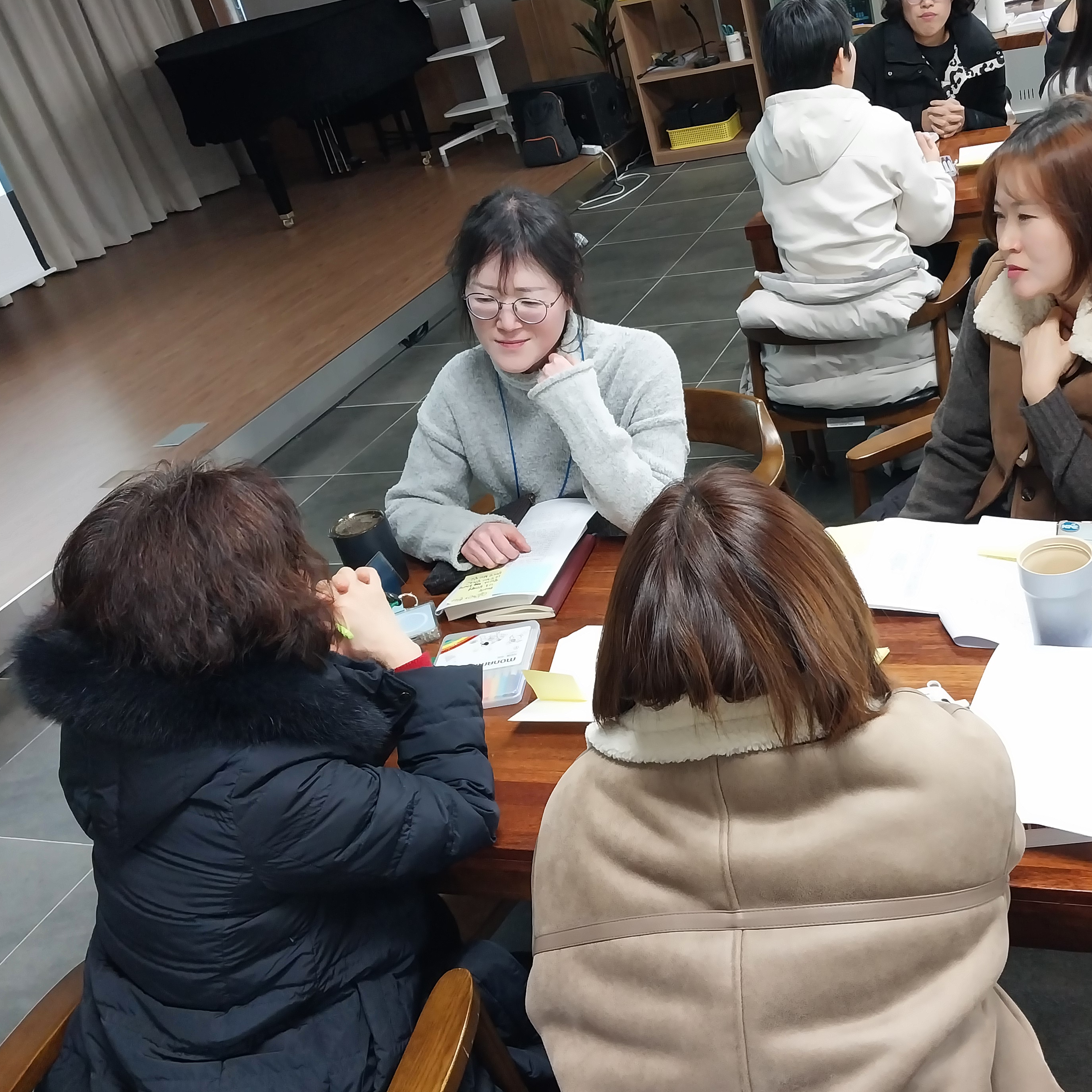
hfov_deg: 48.0
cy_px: 536
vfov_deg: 48.4
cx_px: 675
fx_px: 1213
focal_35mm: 34
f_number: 1.8
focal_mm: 4
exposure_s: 1/60
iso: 250
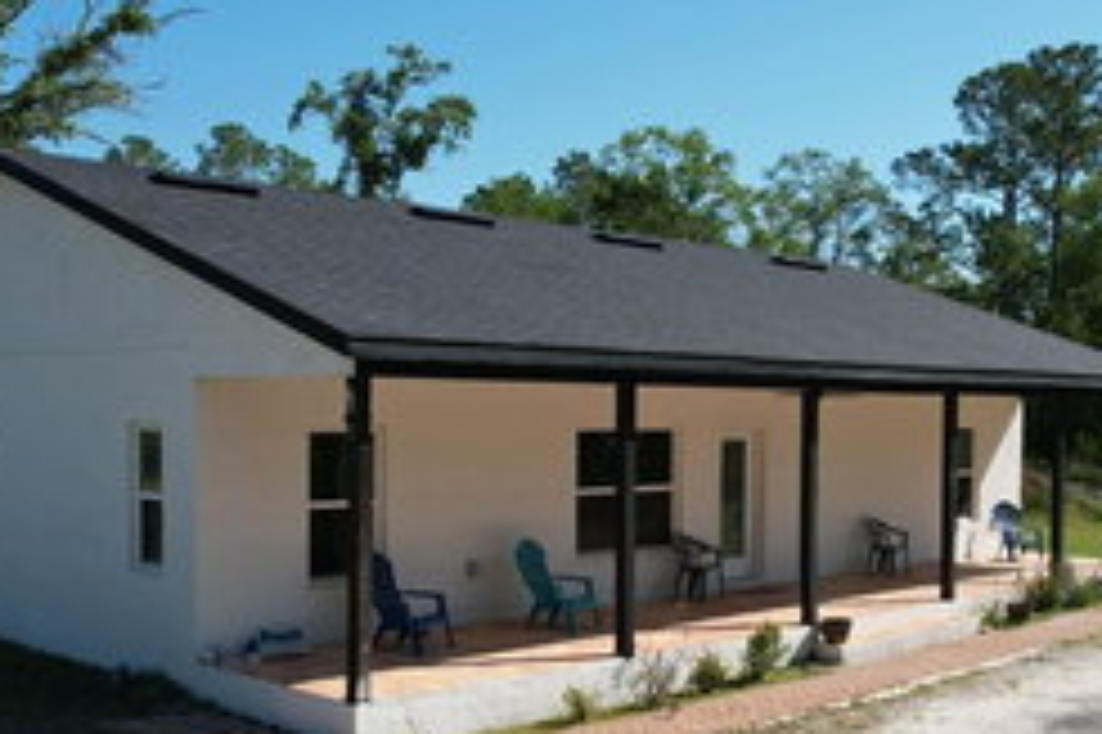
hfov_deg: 42.4
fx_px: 1407
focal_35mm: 46
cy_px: 475
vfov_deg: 29.1
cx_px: 693
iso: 120
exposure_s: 1/2000
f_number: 2.8
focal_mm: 8.38
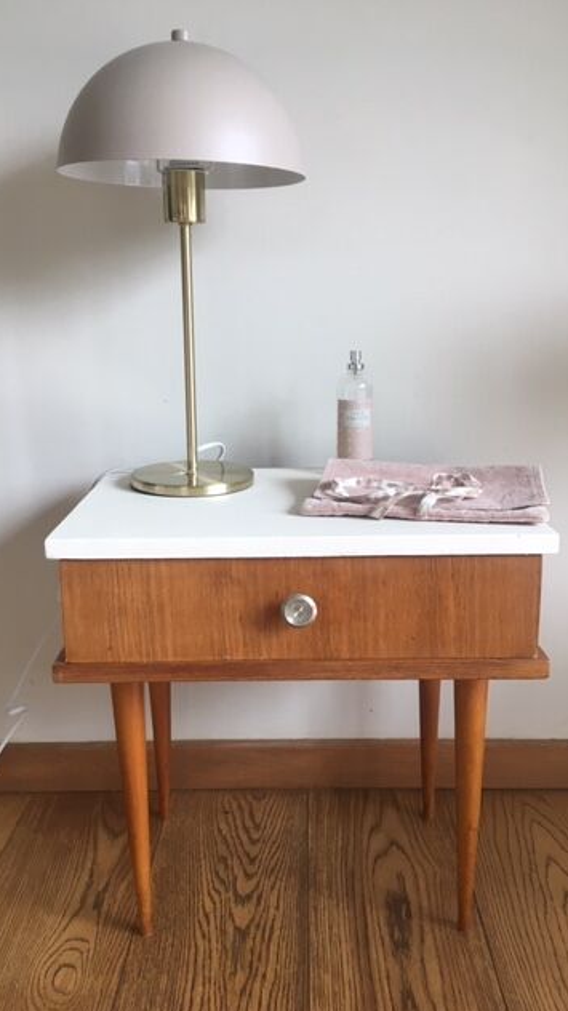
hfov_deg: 36.6
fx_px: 858
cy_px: 507
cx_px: 272
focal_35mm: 32
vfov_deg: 61.0
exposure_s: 1/33
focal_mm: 4.15
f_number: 2.2
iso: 64
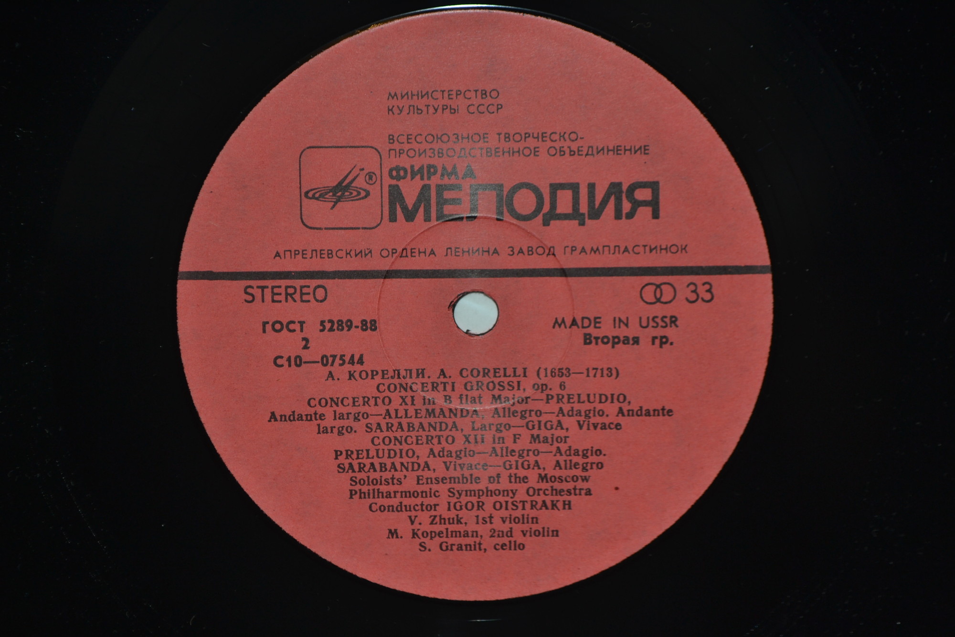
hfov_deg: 24.6
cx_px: 478
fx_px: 2188
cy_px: 318
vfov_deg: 16.6
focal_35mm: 82
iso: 200
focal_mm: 55
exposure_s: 1/60
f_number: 5.6
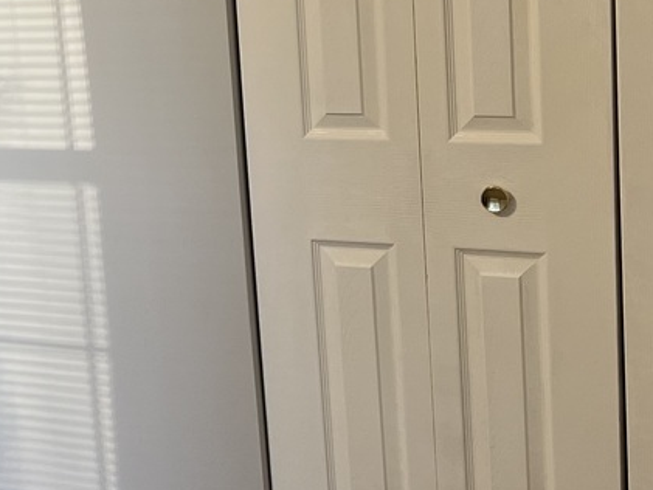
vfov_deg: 16.5
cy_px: 119
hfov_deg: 21.5
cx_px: 57
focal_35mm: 89
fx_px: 1679
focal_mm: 5.7
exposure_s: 1/120
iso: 100
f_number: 1.5
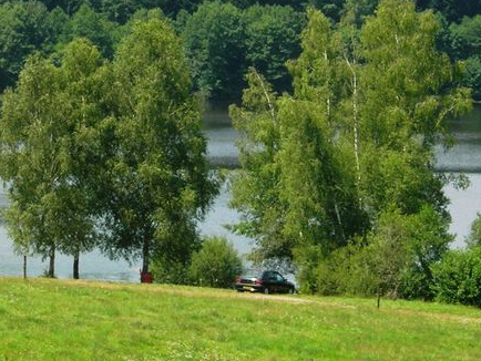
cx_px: 157
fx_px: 3378
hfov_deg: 8.1
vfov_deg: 6.1
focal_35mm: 243
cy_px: 75
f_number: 7.8
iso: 64
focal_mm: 21.3
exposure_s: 1/134
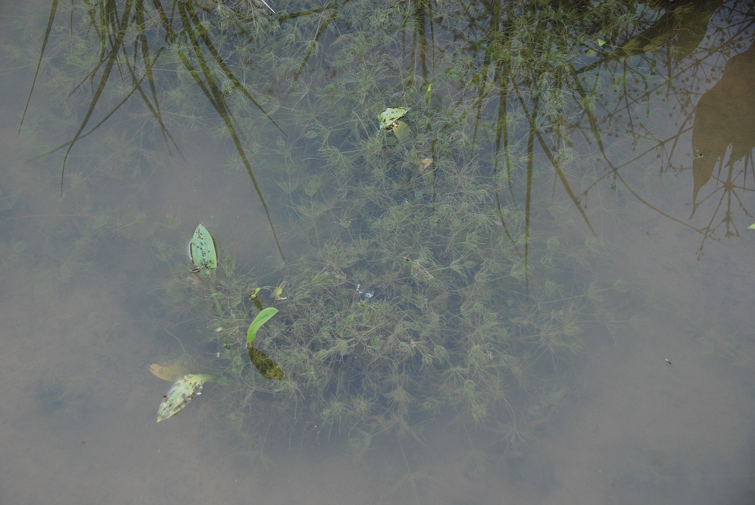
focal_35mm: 78
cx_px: 378
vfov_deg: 17.5
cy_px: 252
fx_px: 1638
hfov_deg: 26.0
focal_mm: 52
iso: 200
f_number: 4.8
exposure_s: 1/50
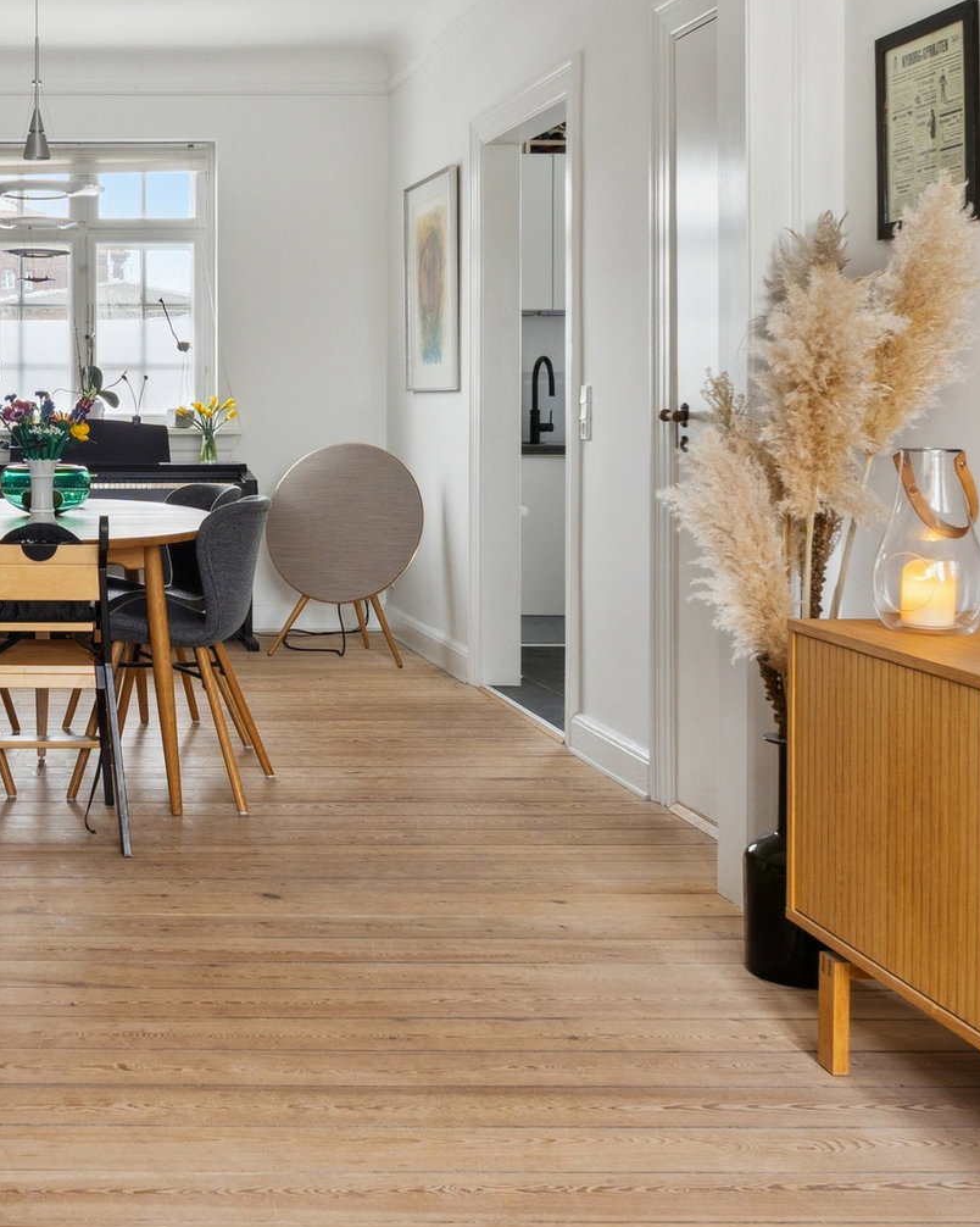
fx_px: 1600
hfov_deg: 32.0
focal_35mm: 44
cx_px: 51
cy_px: 454
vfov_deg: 41.6
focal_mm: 10.5
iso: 200
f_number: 8
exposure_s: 1/8
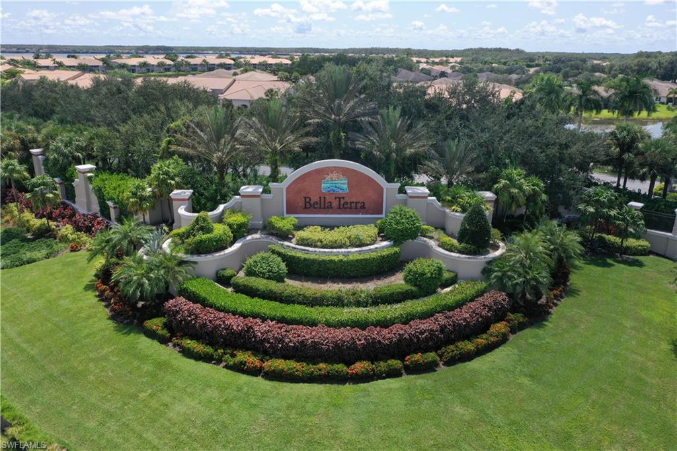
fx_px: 526
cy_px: 226
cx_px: 338
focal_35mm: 28
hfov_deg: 65.5
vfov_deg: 46.4
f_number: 5.6
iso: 100
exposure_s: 1/400
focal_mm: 10.26
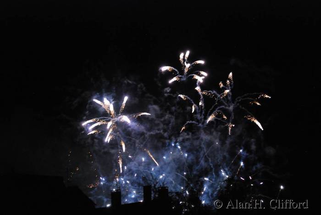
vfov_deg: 10.2
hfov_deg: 15.2
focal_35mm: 135
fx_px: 1205
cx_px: 160
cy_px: 108
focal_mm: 90
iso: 1600
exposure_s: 1/20
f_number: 5.3
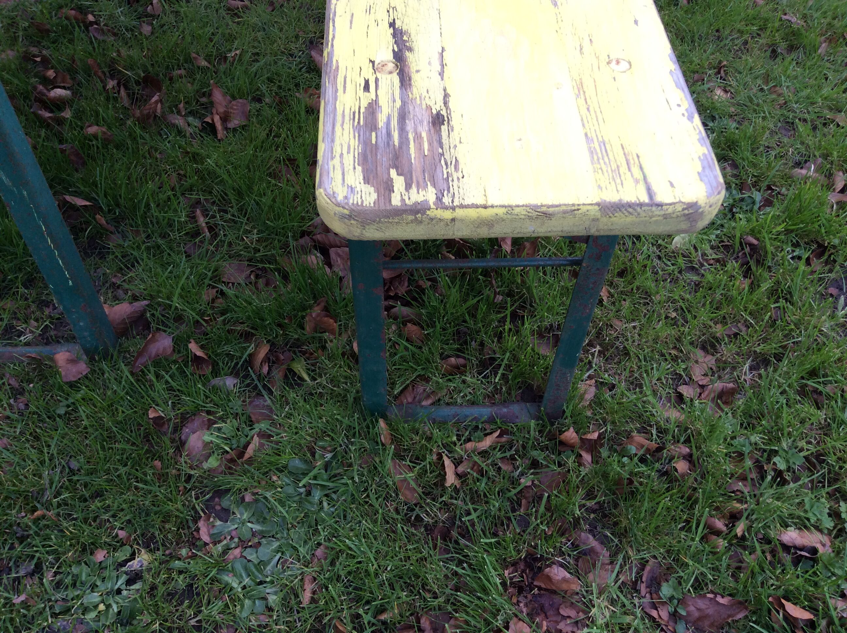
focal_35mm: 32
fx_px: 782
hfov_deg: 56.9
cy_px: 316
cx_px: 424
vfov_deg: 44.1
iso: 32
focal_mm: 3.3
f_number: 2.4
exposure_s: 1/123
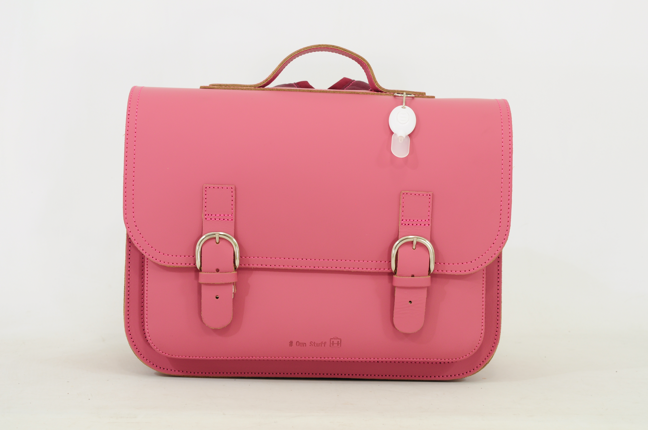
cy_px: 215
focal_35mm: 72
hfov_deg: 28.1
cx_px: 324
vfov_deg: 18.9
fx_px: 1294
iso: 200
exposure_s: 1/25
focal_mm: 48
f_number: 9
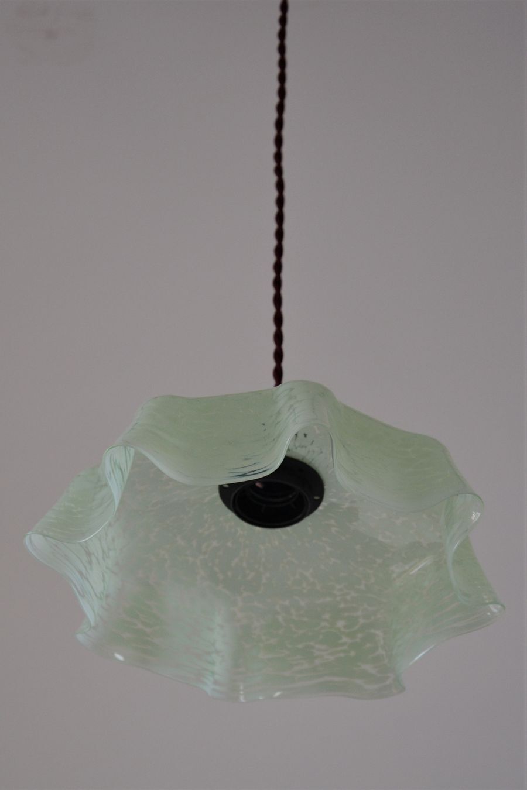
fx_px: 1647
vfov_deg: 27.0
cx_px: 264
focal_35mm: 75
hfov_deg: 18.2
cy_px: 395
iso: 720
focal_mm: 50
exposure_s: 1/60
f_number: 5
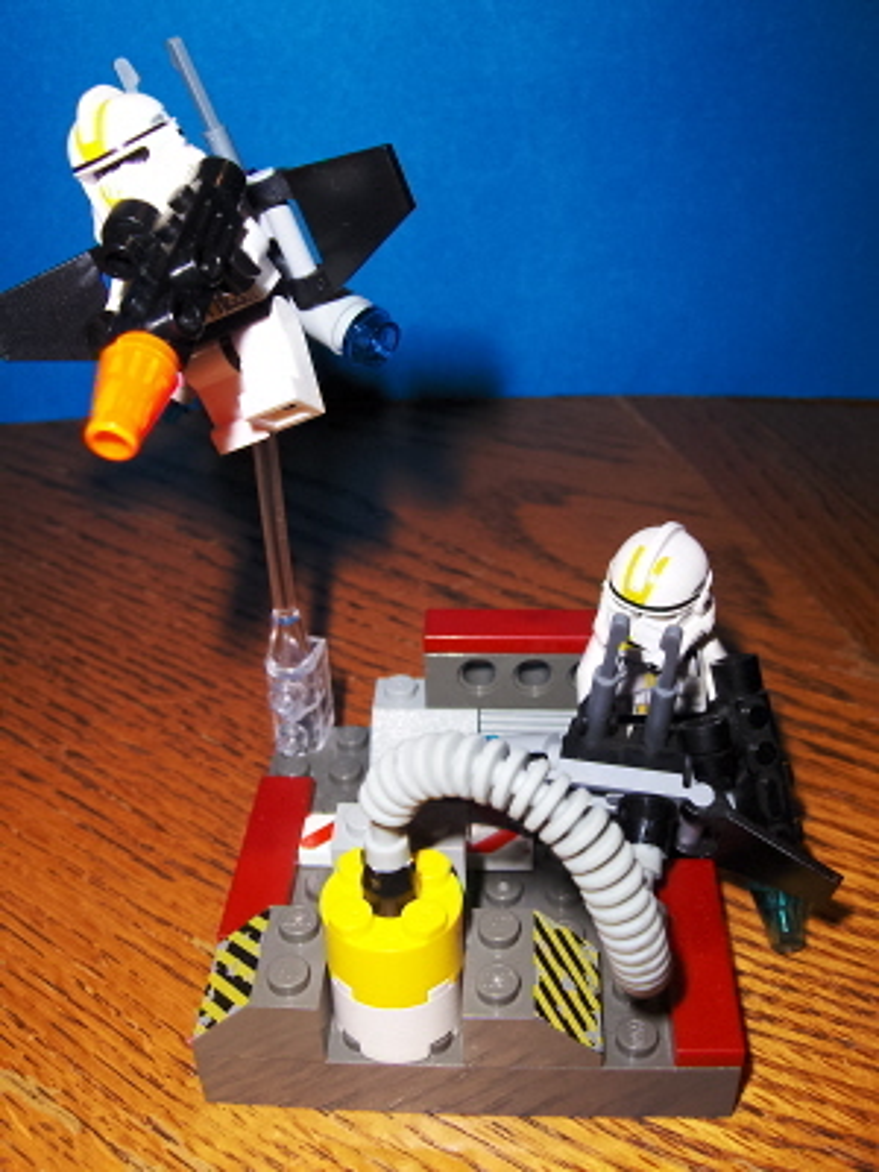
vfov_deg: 52.6
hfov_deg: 40.7
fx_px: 1185
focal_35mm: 35
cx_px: 440
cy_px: 586
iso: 100
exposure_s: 1/60
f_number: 5.5
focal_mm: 7.5
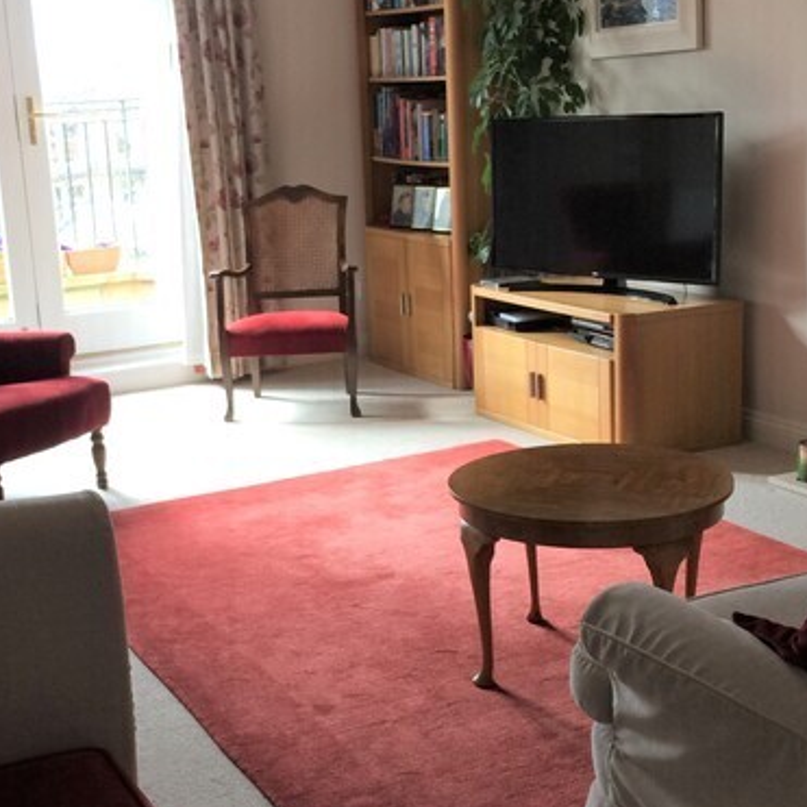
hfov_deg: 32.1
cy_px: 387
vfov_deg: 32.2
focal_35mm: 53
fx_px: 1398
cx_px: 331
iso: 32
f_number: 2.2
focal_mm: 4.15
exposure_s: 1/33
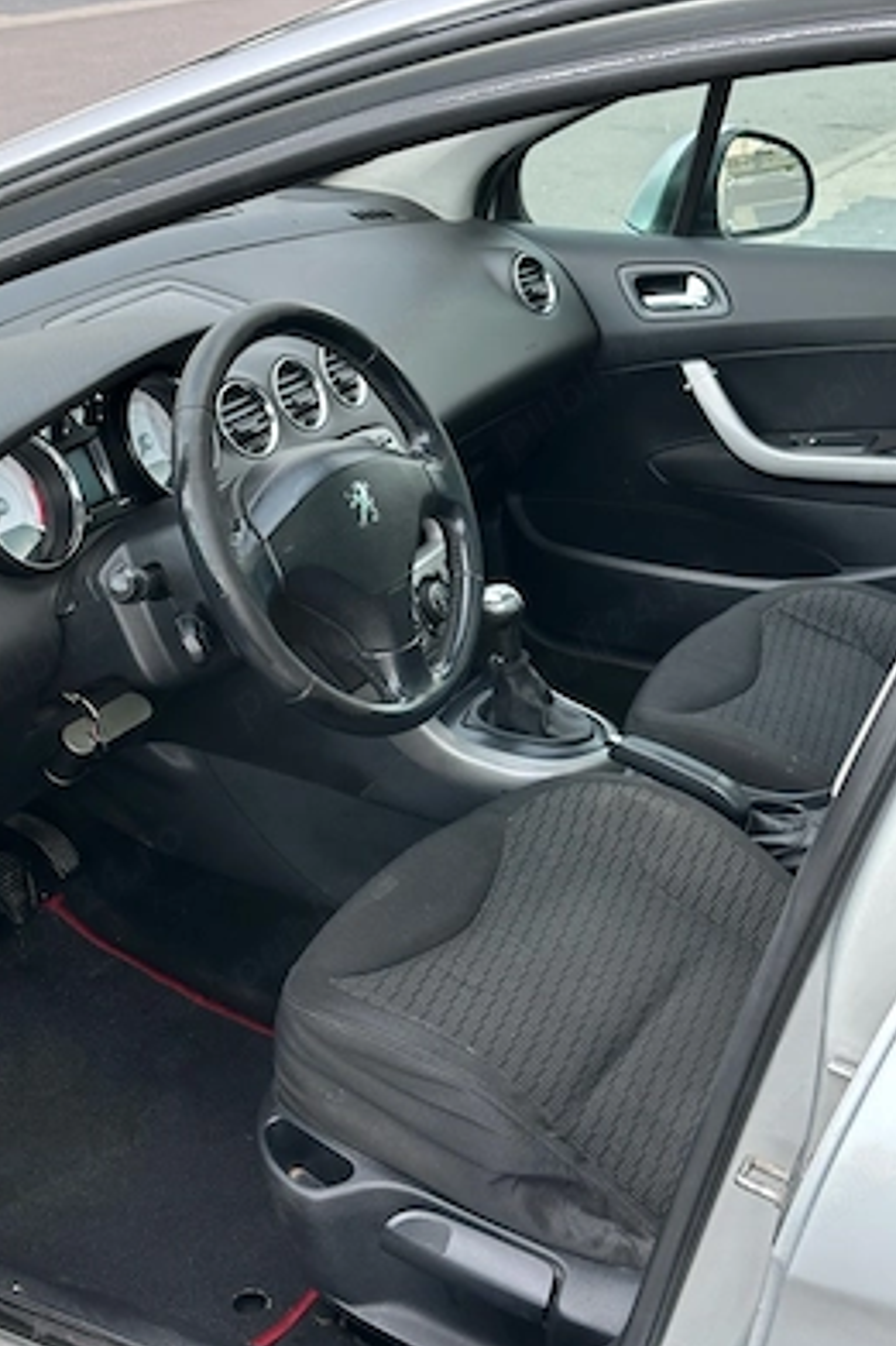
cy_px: 680
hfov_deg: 26.5
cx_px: 409
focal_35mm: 51
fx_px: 1906
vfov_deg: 38.9
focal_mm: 6.86
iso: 200
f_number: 1.78
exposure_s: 1/60
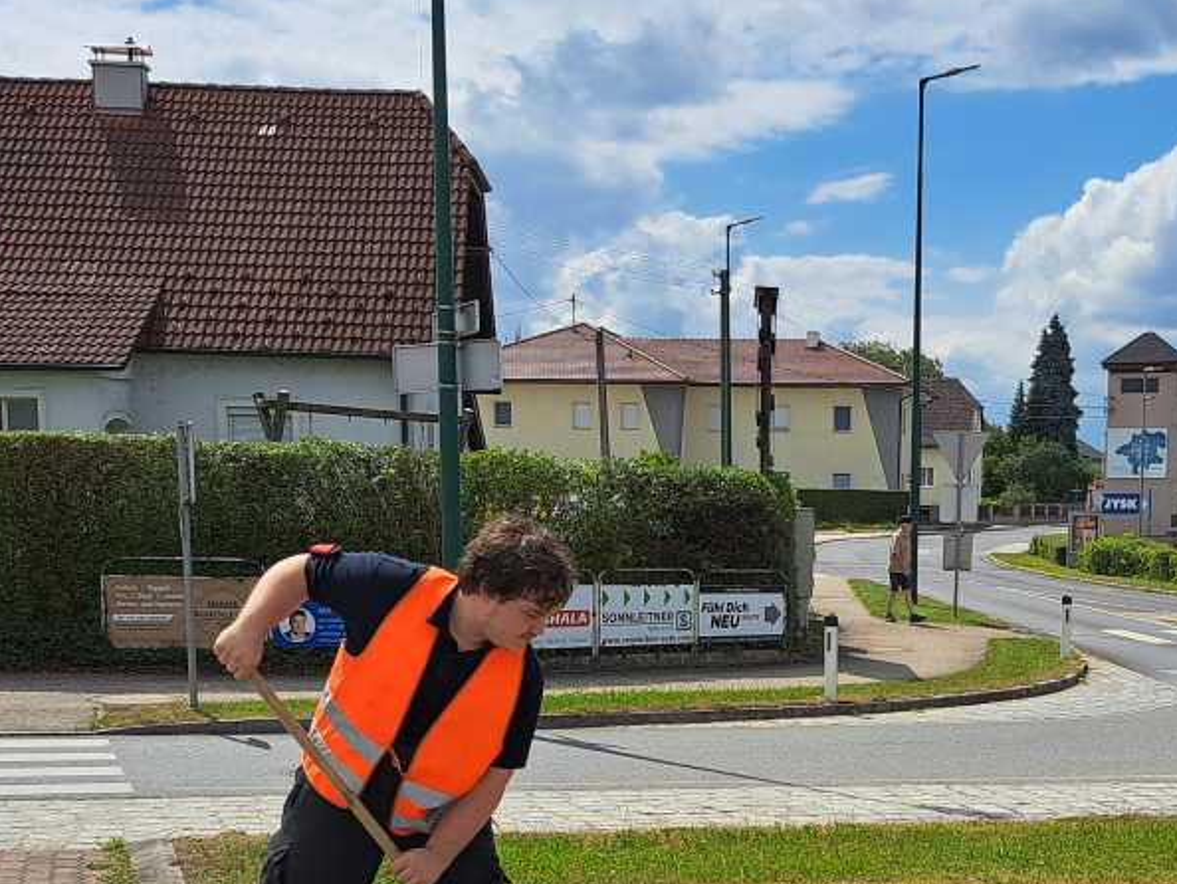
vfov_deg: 25.3
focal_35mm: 56
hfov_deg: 33.9
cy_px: 791
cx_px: 817
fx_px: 1905
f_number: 1.8
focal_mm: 5.23
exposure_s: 1/3436
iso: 50
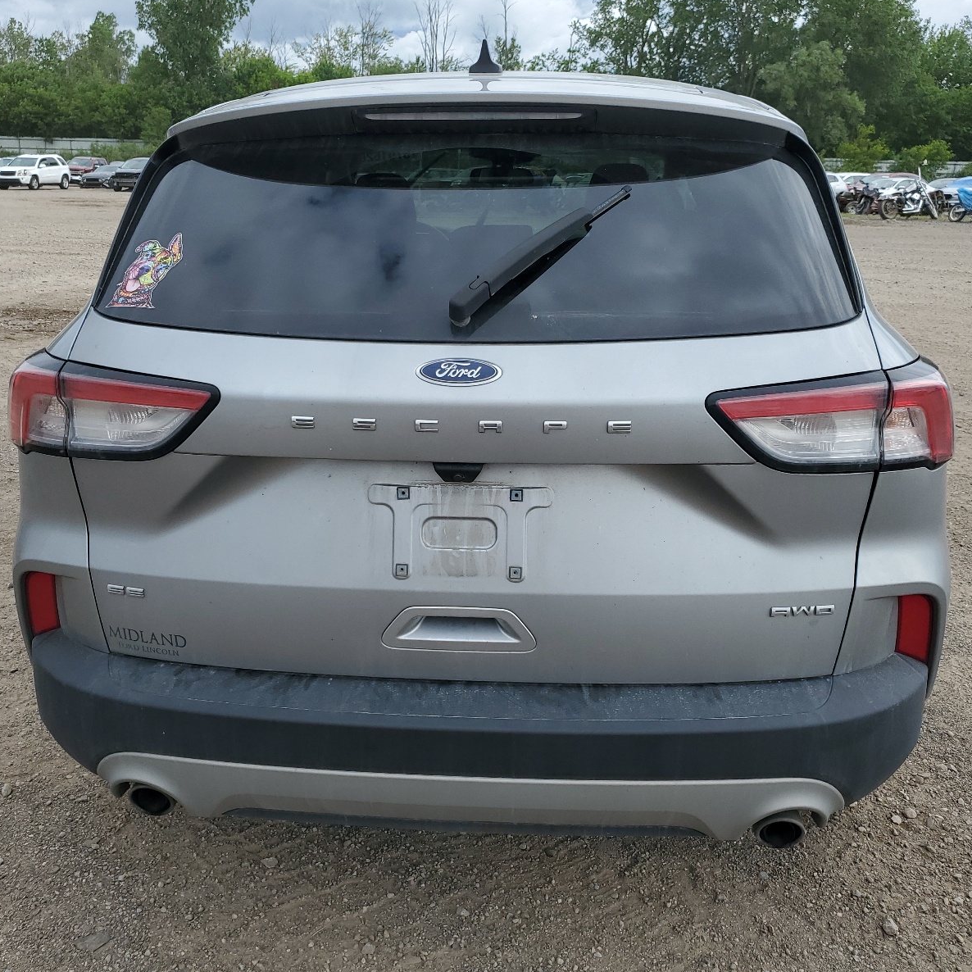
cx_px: 449
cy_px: 484
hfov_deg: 52.5
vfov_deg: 52.5
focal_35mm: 31
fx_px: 985
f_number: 1.5
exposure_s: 1/2000
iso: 50
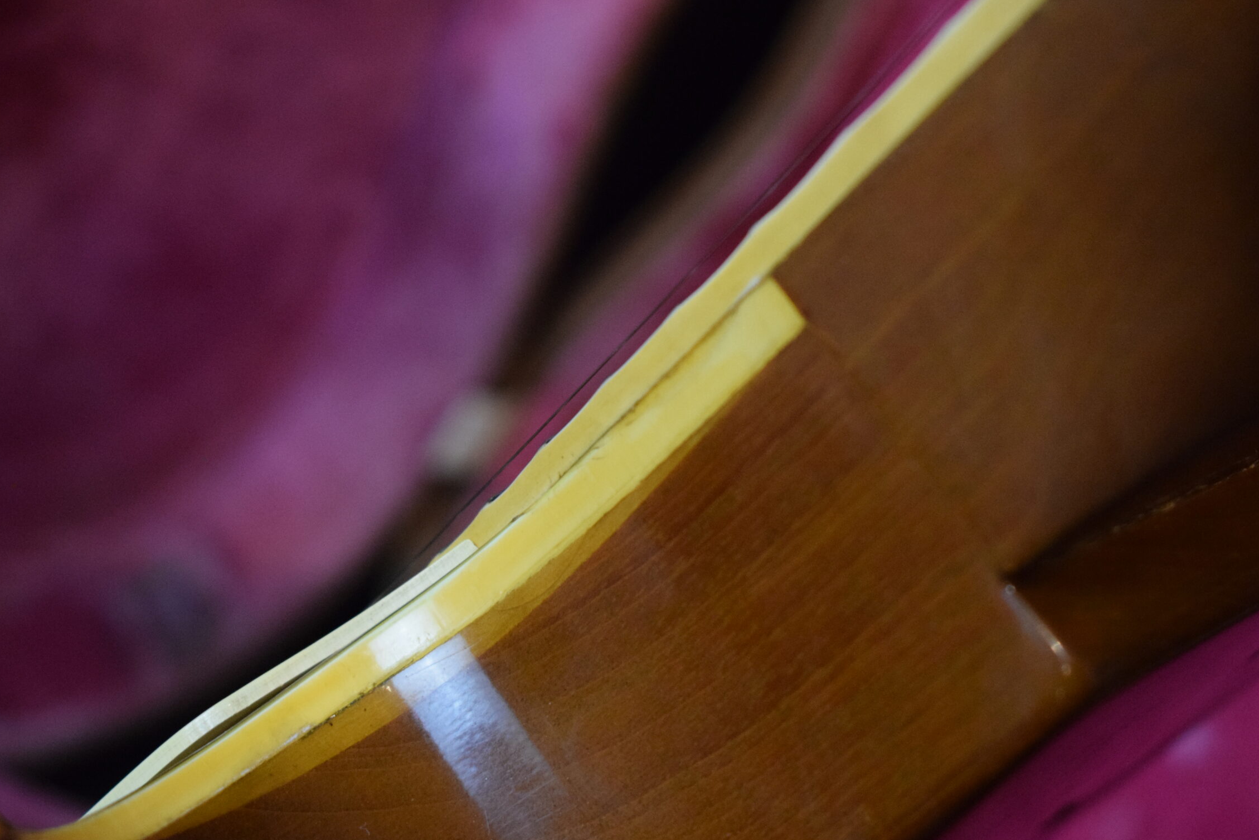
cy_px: 391
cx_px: 705
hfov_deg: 29.6
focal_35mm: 68
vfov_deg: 20.0
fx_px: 2378
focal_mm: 40
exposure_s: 1/100
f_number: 5
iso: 3200
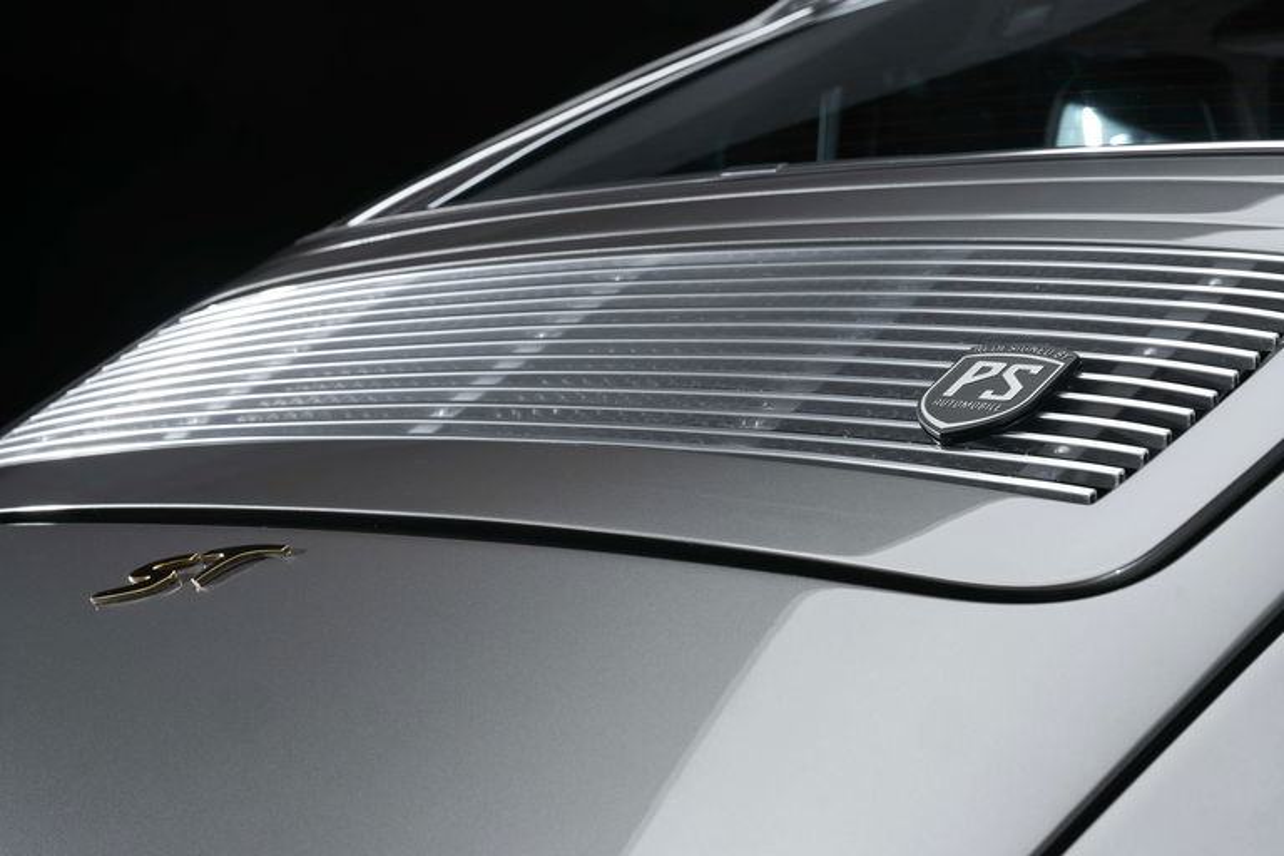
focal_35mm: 70
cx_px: 642
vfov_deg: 19.5
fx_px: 2496
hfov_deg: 28.8
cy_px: 428
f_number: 11
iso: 100
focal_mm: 70
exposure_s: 1/100
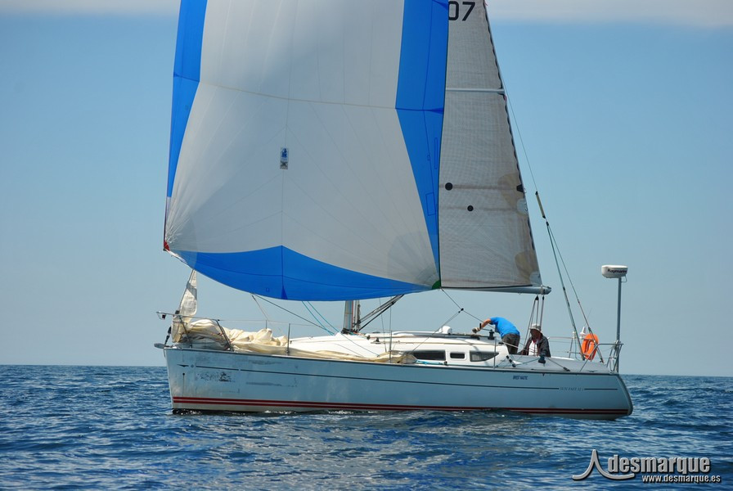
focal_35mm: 147
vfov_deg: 9.4
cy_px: 246
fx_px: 2997
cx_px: 366
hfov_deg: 13.9
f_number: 6.3
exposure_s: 1/640
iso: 100
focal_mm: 98
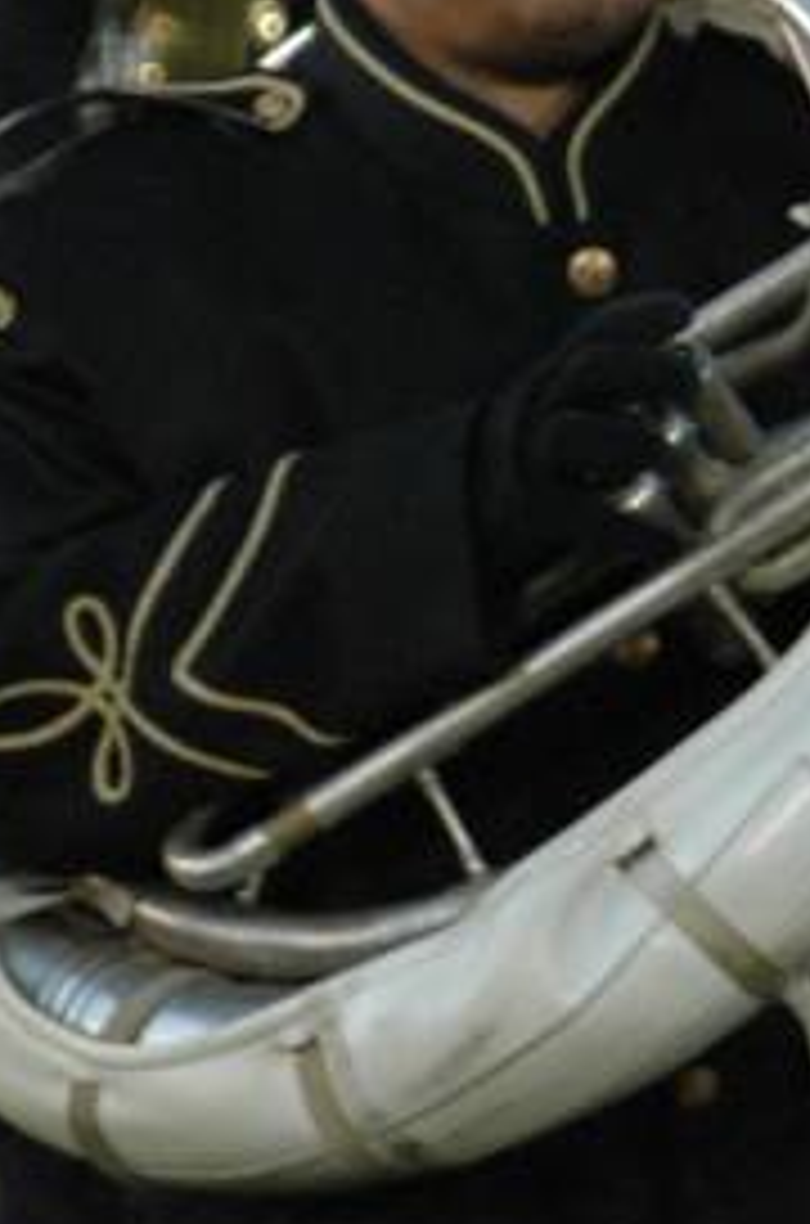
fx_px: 59463
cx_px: 621
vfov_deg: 1.2
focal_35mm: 1753
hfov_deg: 0.8
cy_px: 279
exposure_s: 1/60
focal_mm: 310
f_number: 5.6
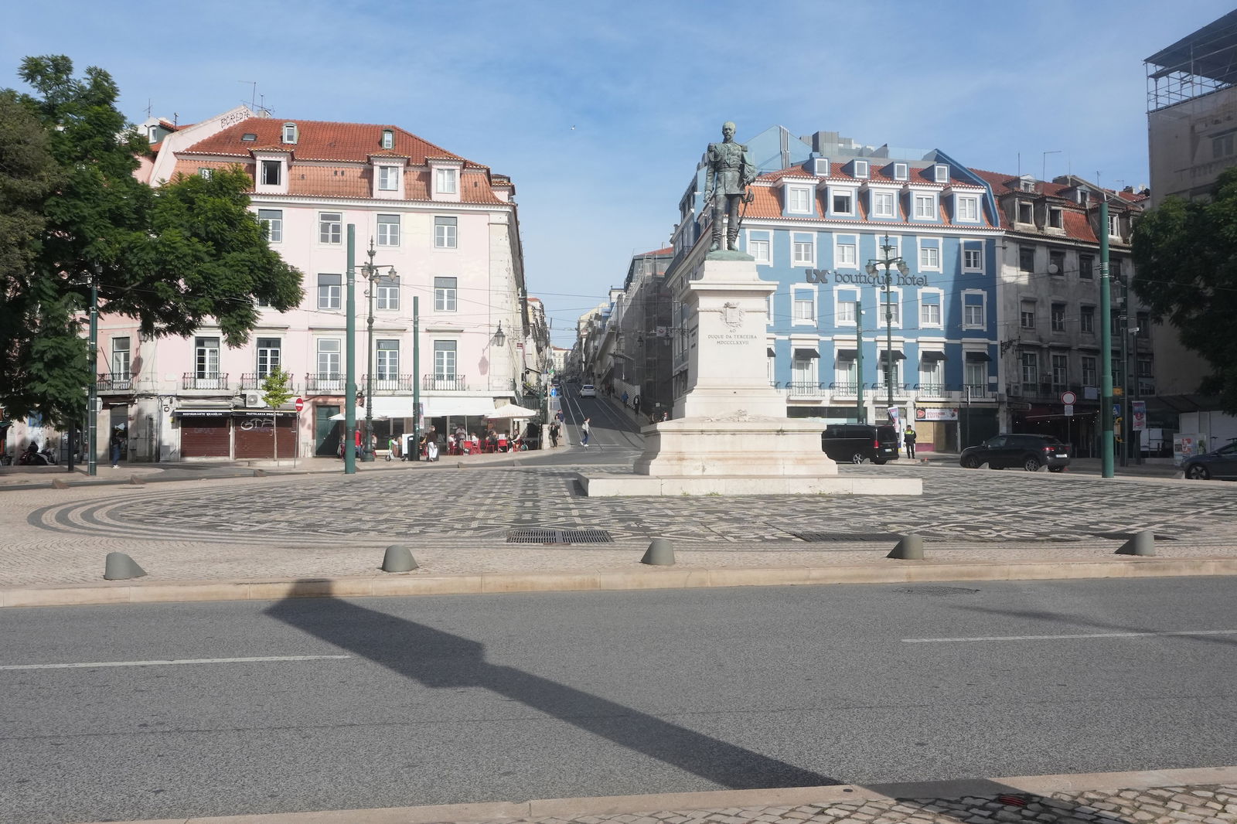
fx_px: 1031
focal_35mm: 30
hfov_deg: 61.9
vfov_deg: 43.6
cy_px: 412
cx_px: 618
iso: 1250
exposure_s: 1/2500
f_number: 10
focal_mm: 20
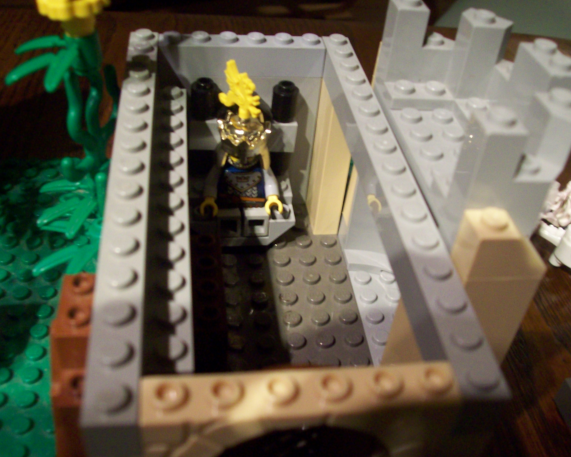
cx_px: 279
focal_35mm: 38
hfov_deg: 47.9
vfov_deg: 39.2
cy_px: 228
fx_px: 642
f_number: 2.7
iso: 200
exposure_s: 1/8
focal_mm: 6
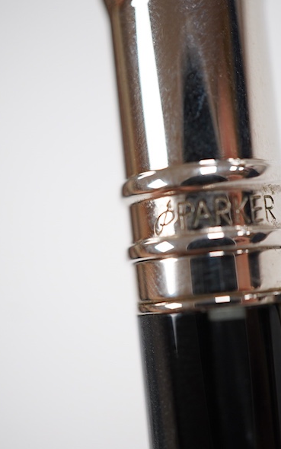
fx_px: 857
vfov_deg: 29.4
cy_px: 222
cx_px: 161
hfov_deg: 18.6
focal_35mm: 70
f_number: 5
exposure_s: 1/125
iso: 500
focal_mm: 30
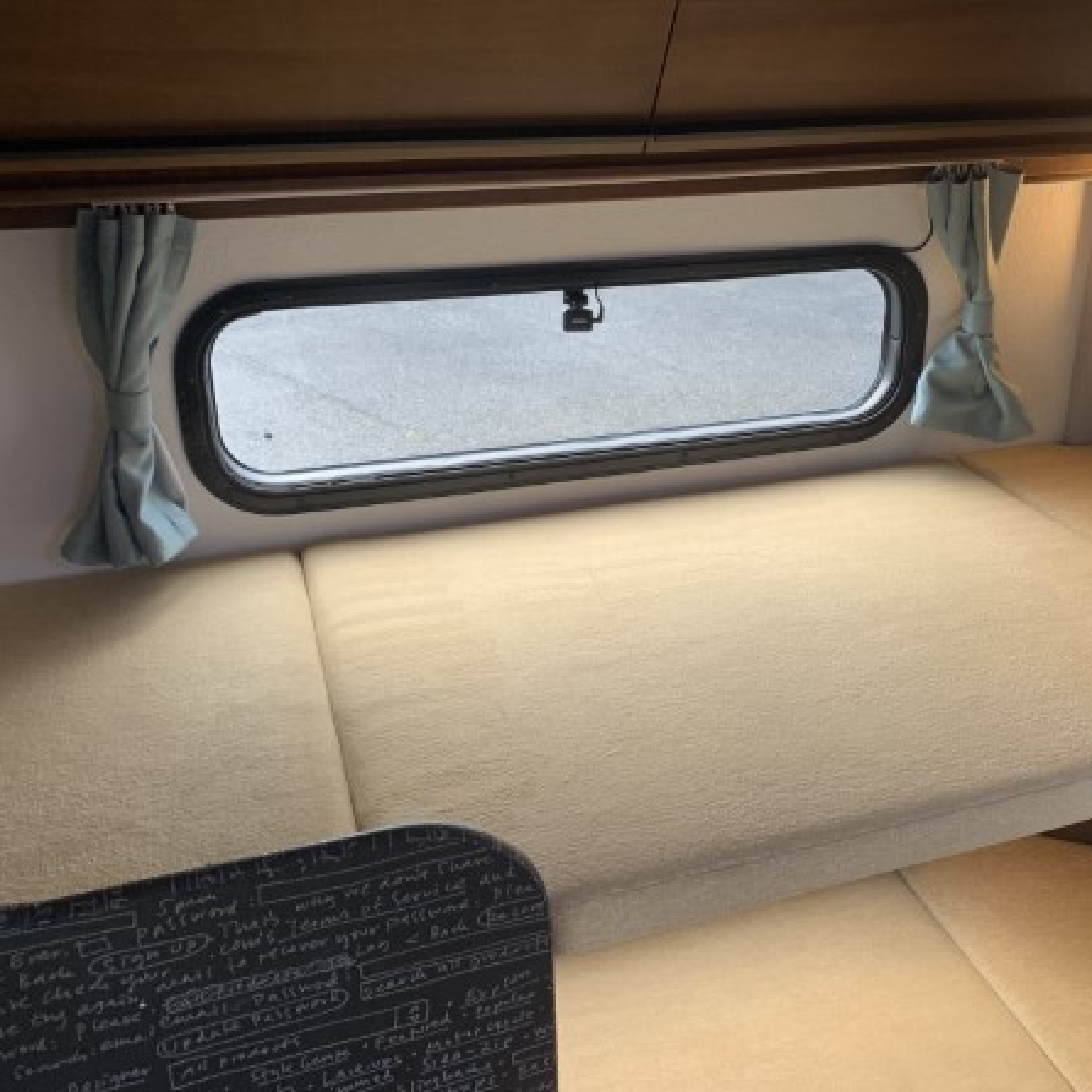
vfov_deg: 49.7
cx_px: 659
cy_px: 509
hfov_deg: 49.4
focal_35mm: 33
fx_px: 1178
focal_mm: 4.25
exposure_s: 1/121
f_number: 1.8
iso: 64
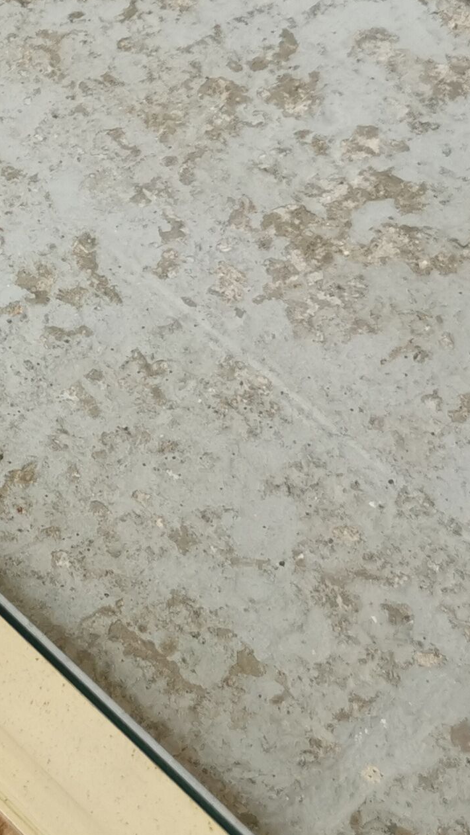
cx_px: -352
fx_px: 1883
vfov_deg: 25.0
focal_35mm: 85
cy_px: 351
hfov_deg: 13.0
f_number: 1.8
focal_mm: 5.58
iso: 160
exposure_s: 1/100
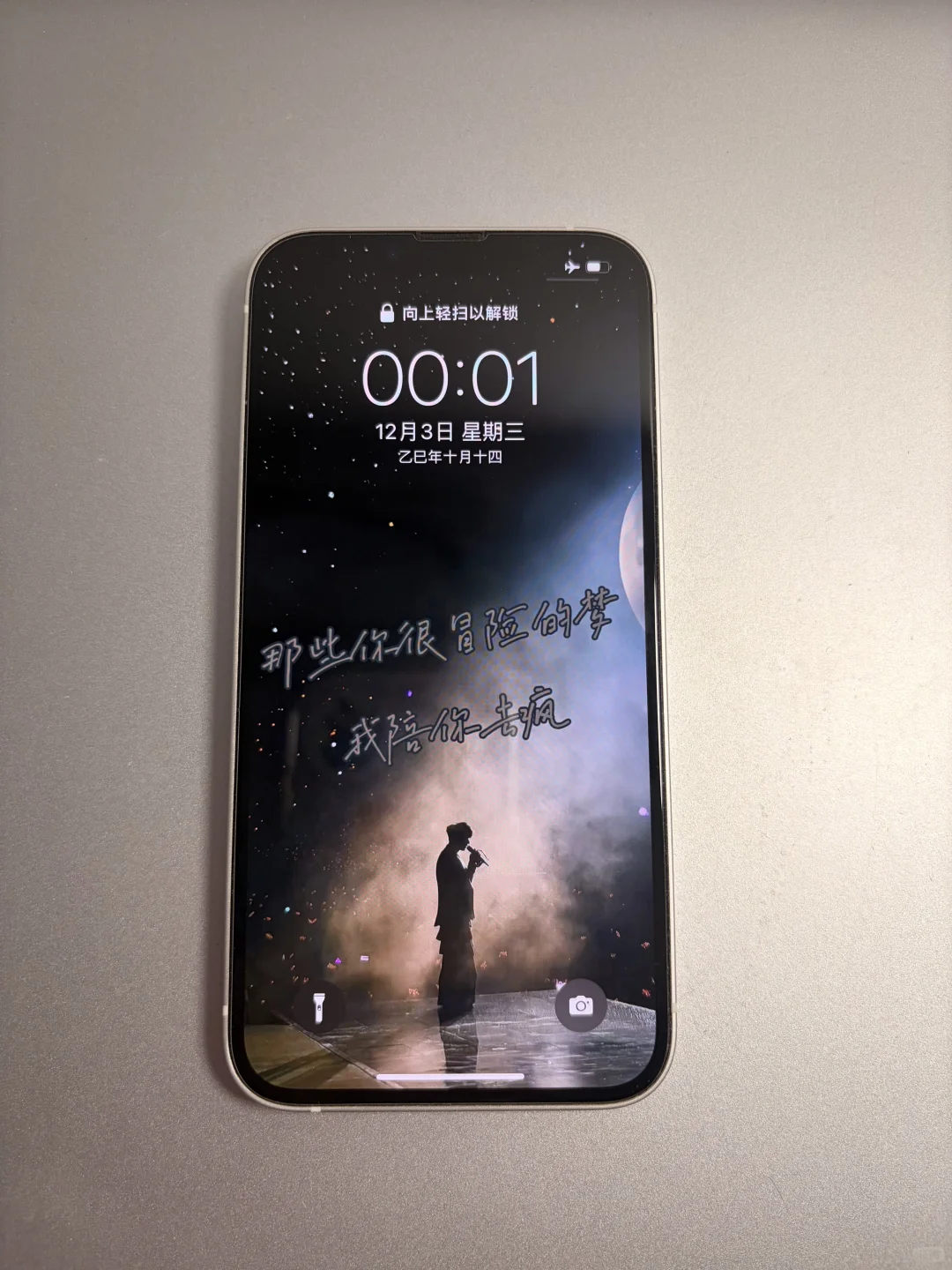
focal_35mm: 26
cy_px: 635
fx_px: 953
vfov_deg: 67.3
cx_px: 476
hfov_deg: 53.1
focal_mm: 5.96
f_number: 1.6
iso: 64
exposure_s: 1/108
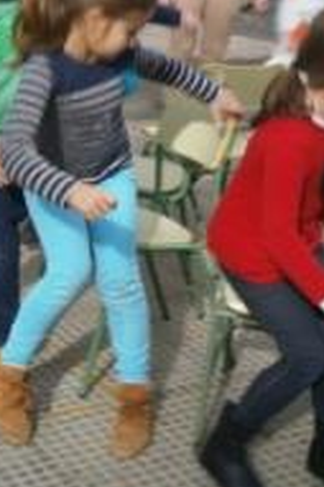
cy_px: 140
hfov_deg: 15.5
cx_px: 207
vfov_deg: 23.0
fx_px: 1190
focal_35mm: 88
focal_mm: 6.4
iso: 80
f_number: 8.7
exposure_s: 1/80
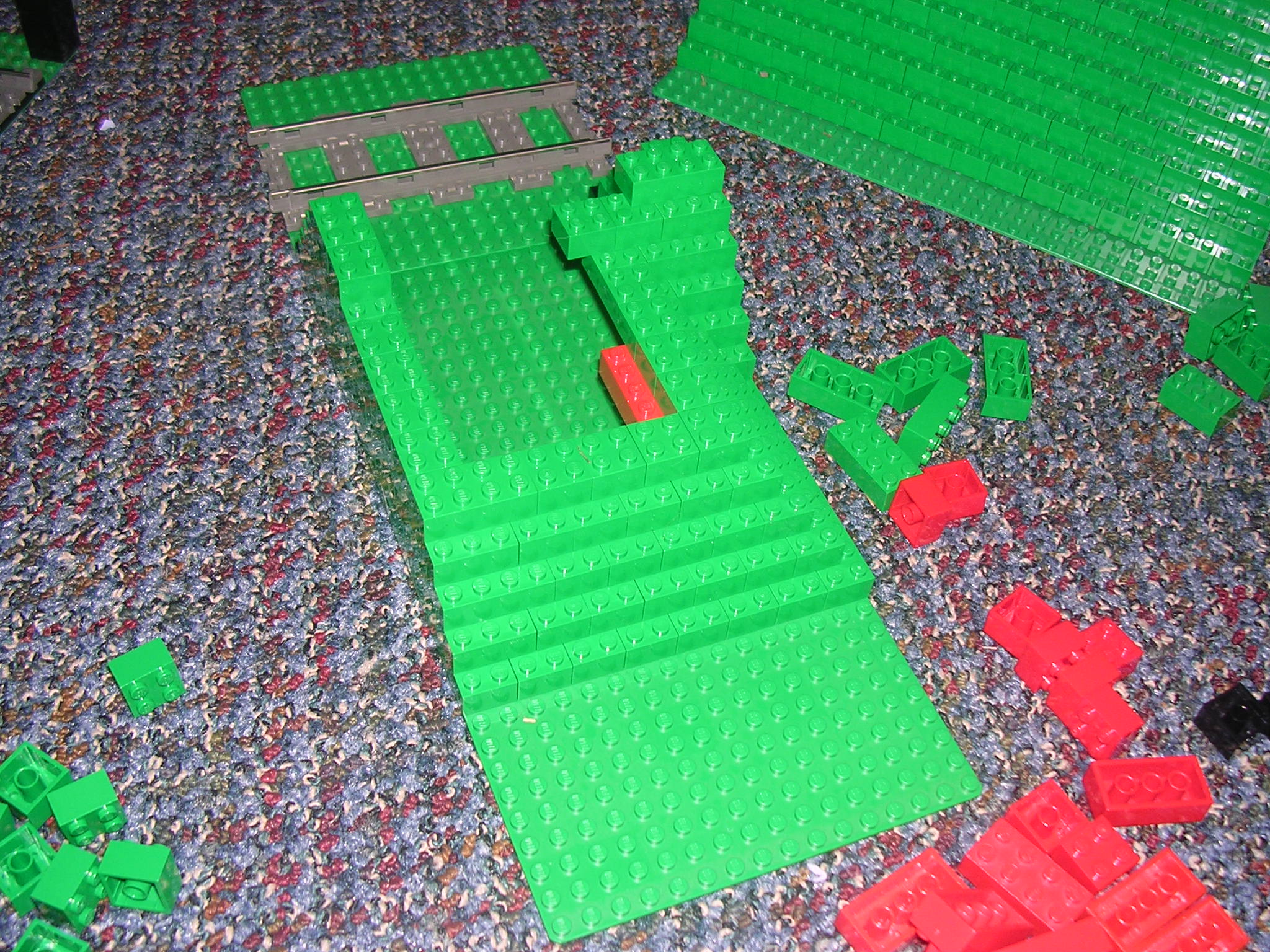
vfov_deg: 37.7
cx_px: 635
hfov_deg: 49.0
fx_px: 1394
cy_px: 476
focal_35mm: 38
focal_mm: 5.8
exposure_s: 1/60.1
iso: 100
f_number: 2.8
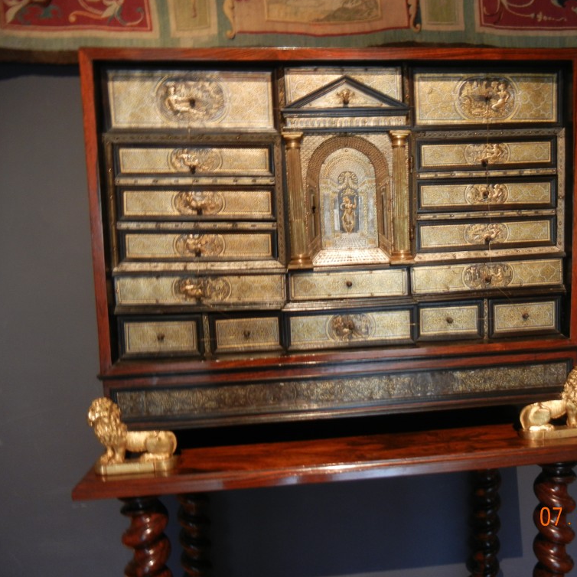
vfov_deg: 46.0
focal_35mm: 36
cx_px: 389
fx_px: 679
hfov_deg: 45.3
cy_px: 284
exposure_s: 1/2.5
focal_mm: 5.4
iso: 200
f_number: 3.5
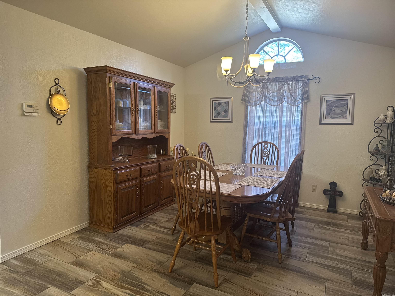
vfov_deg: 56.8
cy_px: 148
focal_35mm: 24
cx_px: 198
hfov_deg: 71.6
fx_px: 274
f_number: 1.78
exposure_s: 1/60
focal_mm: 6.76
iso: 200
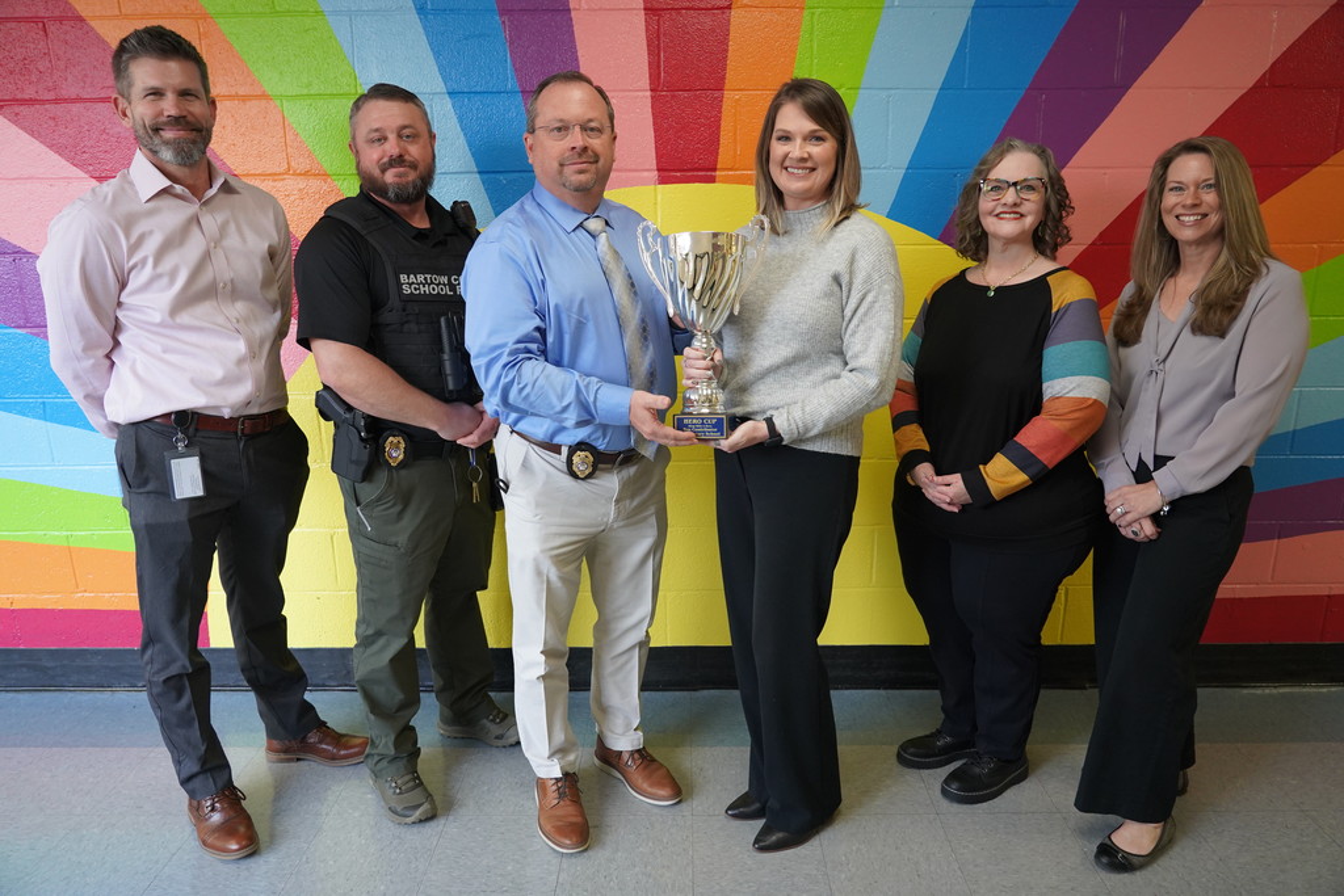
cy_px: 448
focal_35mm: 24
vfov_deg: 53.1
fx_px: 896
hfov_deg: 73.7
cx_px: 672
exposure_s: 1/160
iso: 1600
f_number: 4
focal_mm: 24
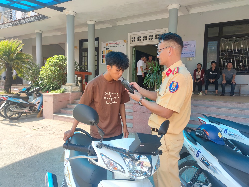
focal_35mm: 24
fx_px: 173
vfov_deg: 56.8
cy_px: 94
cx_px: 124
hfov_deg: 71.6
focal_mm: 6.72
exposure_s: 1/605
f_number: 1.69
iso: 50
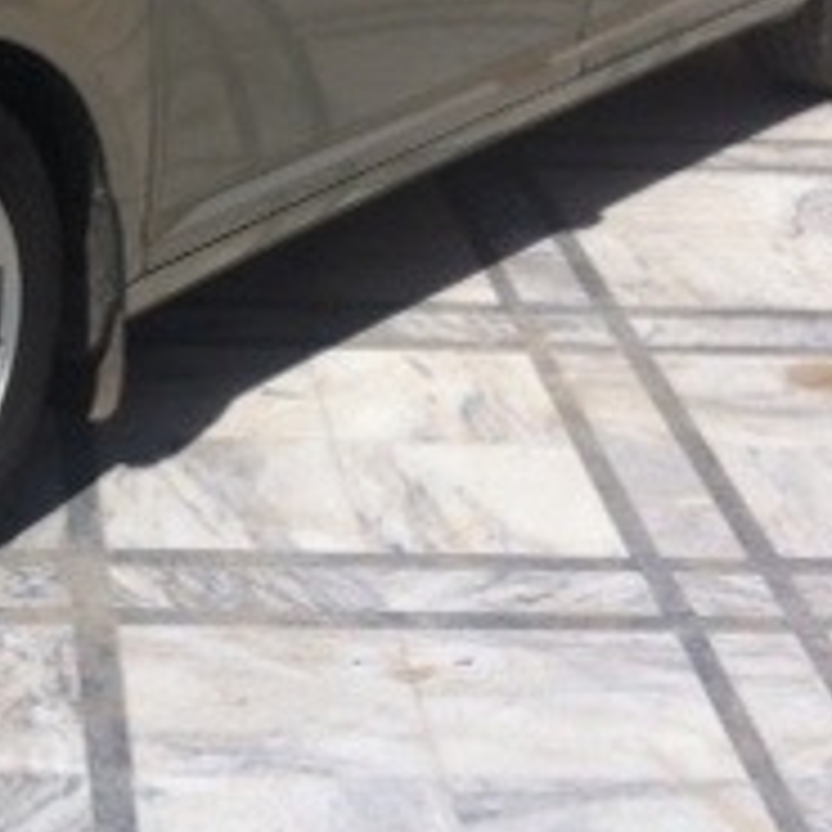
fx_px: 2910
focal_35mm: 107
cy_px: -135
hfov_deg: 15.8
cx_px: -72
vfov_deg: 15.7
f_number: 2.8
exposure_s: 1/1774
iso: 80
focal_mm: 3.85
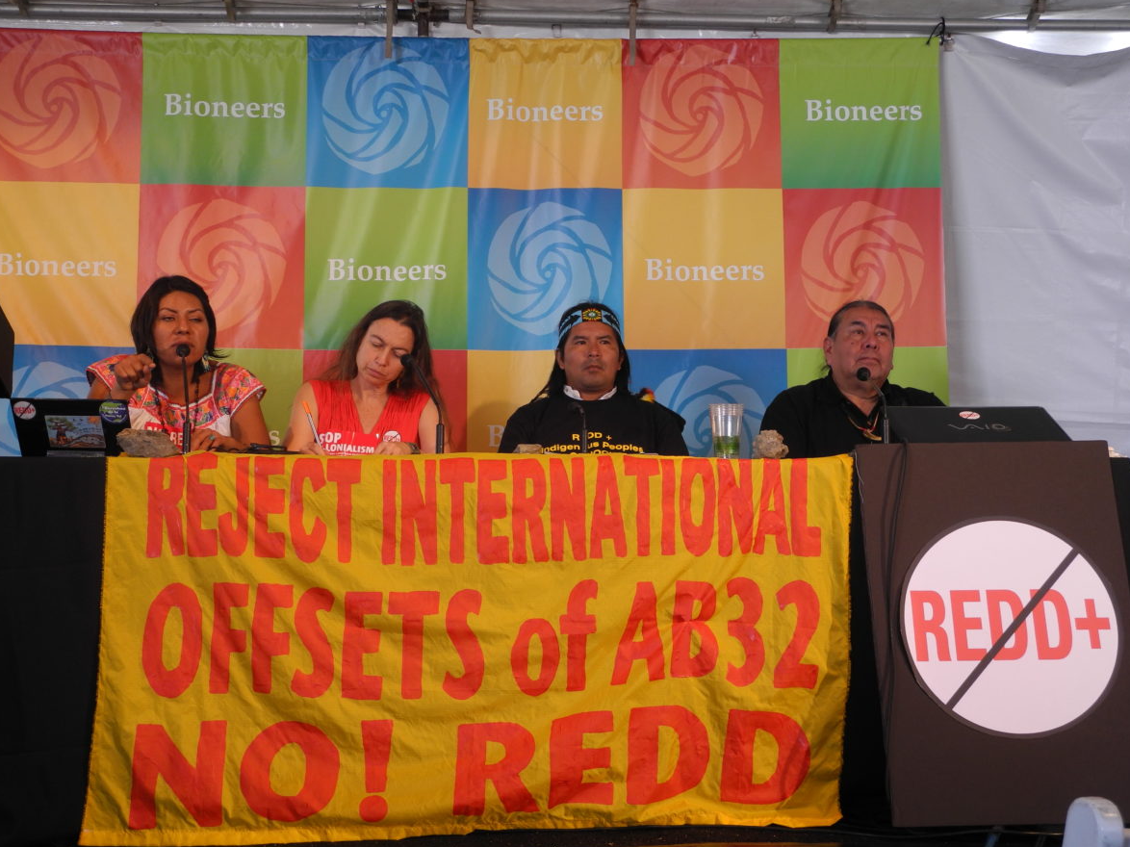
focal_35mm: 46
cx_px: 566
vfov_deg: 31.5
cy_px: 421
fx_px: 1501
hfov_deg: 41.2
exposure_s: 1/60
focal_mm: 9.7
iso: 100
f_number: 3.2
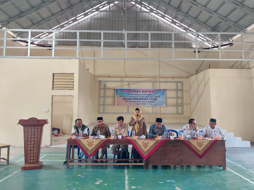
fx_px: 220
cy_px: 95
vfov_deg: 46.8
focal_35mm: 30
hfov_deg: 60.0
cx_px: 127
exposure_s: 1/40
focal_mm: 4.6
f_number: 1.8
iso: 400
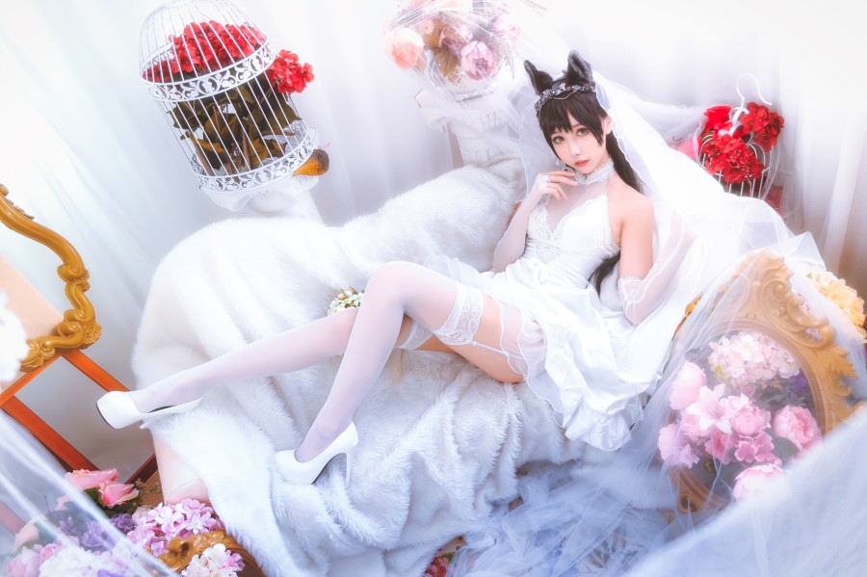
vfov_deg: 42.3
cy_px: 288
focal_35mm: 31
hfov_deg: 60.3
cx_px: 434
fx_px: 746
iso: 500
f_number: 2.8
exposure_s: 1/125
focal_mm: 31
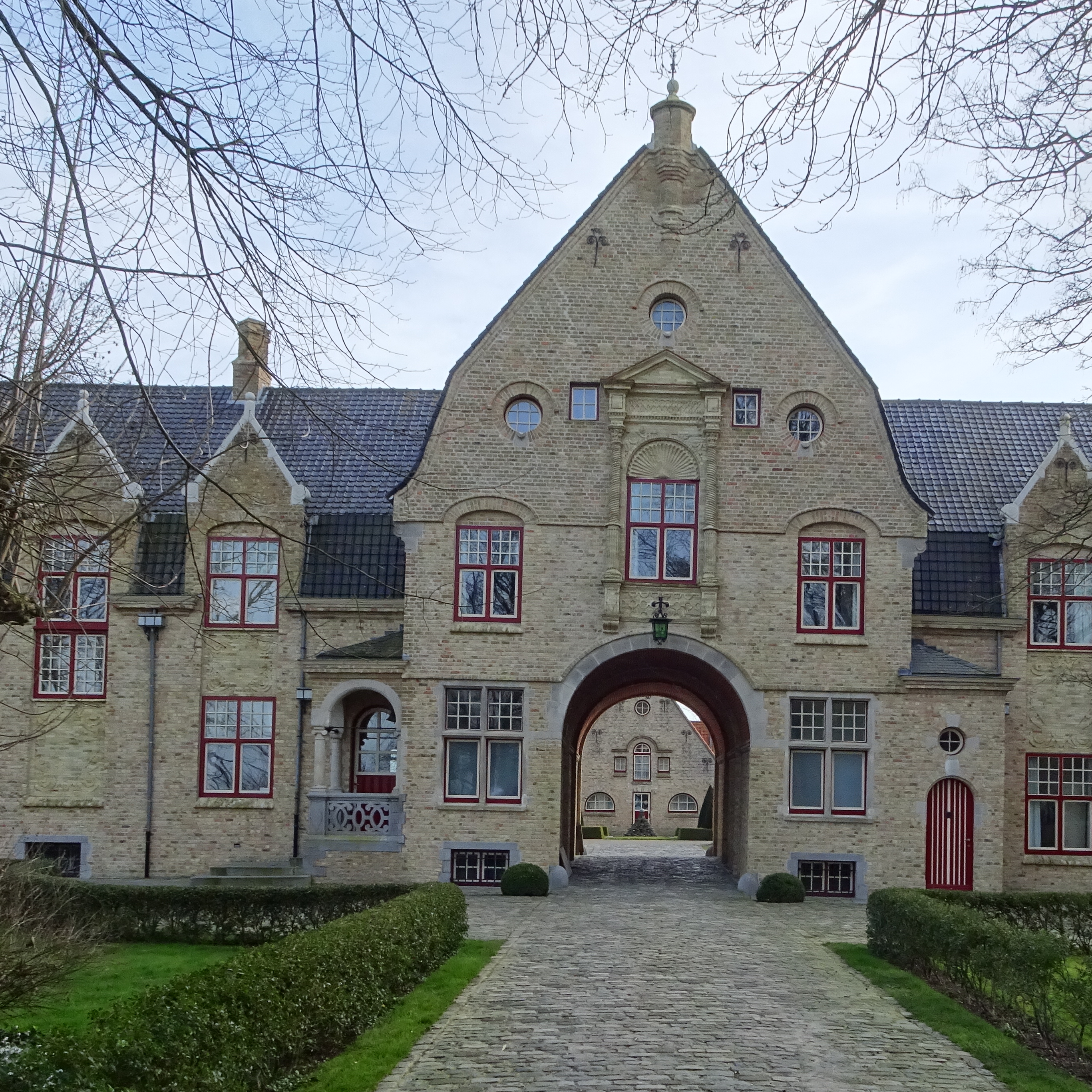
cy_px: 723
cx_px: 641
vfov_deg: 43.3
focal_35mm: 38
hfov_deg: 43.7
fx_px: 1356
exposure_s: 1/160
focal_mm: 4.1
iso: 80
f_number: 3.5
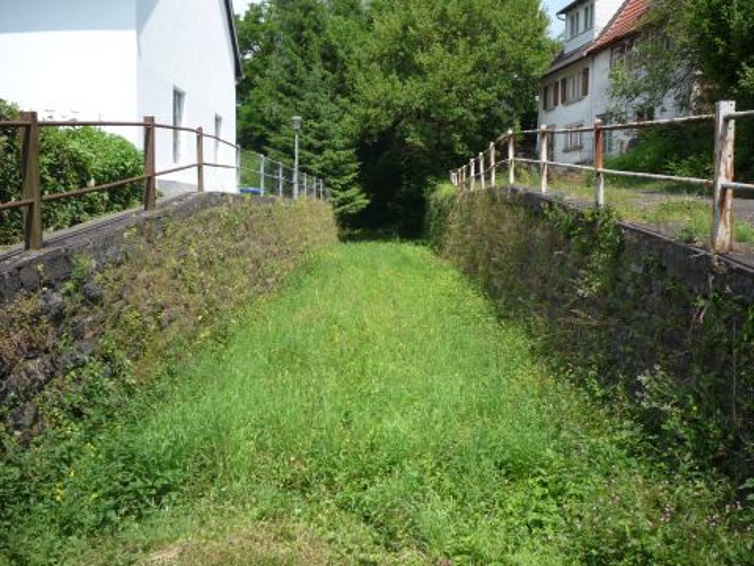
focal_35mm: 32
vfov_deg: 44.2
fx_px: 697
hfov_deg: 56.8
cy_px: 283
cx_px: 377
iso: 100
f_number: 4
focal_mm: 5.2
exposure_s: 1/400
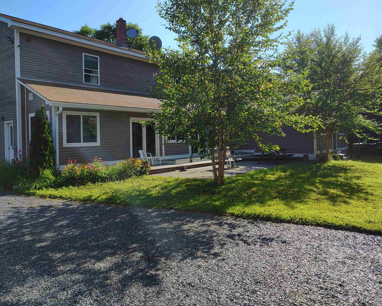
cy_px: 137
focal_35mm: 28
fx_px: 317
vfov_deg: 51.4
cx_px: 157
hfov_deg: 61.8
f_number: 1.8
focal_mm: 5.56
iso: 100
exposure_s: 1/651
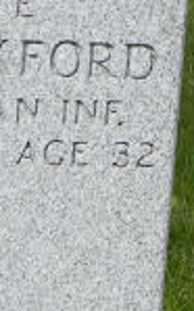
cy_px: 286
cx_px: -136
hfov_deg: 5.6
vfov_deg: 9.0
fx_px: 1973
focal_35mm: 233
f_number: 3.8
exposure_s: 1/629
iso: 80
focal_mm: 7.3
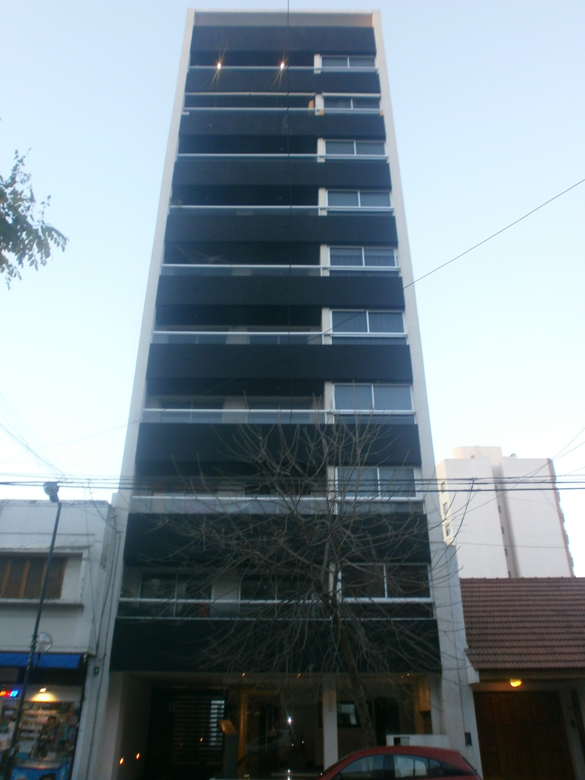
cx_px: 292
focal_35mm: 27
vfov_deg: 65.3
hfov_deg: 51.4
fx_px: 608
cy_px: 390
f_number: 2.9
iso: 125
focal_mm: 4.8
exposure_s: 1/30
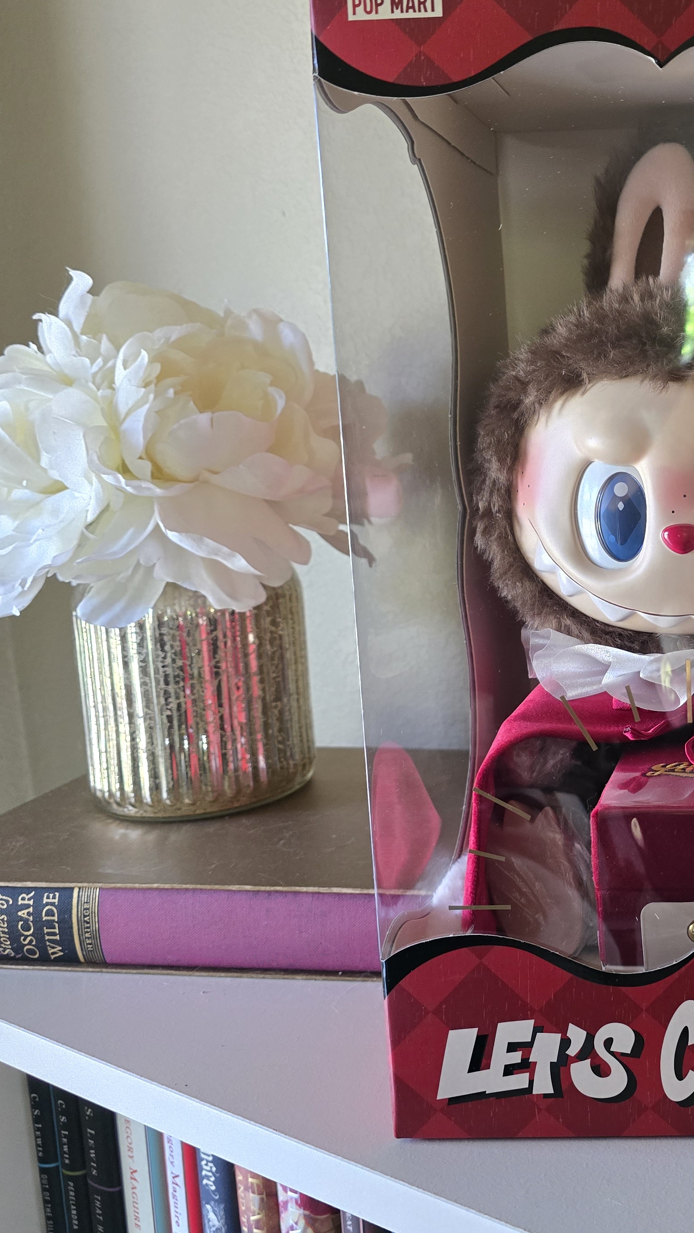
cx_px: 755
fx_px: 1178
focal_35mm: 36
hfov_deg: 29.7
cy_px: 575
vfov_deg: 55.2
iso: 640
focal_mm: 6.3
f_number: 1.7
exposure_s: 1/60
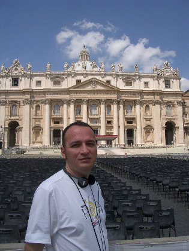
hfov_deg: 40.7
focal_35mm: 35
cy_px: 126
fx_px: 255
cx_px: 94
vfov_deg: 52.6
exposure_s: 1/800
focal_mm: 5.8
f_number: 4.3
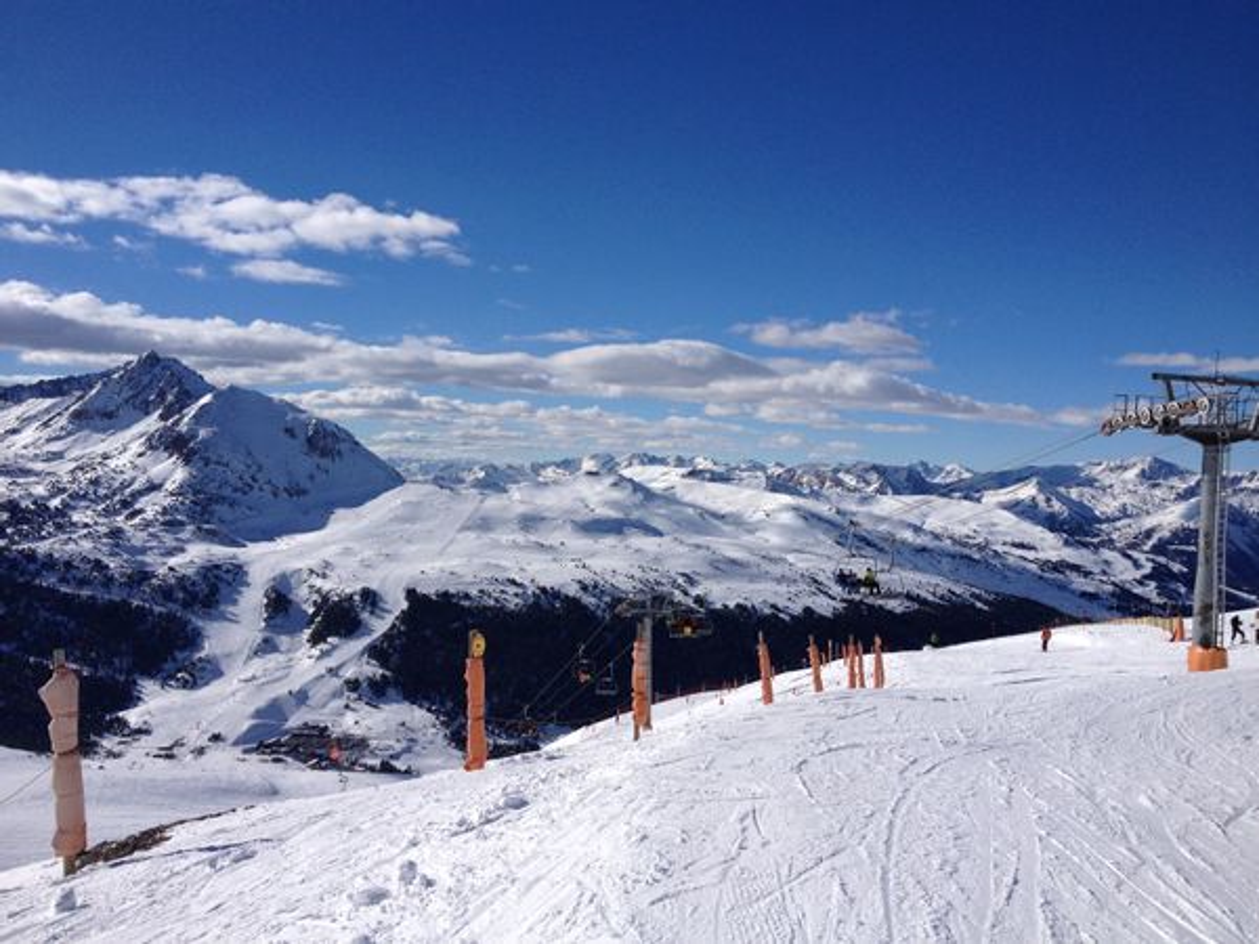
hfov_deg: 52.6
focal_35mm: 35
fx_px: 1273
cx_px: 630
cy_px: 472
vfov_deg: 40.7
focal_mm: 4.28
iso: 50
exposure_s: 1/5025
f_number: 2.4
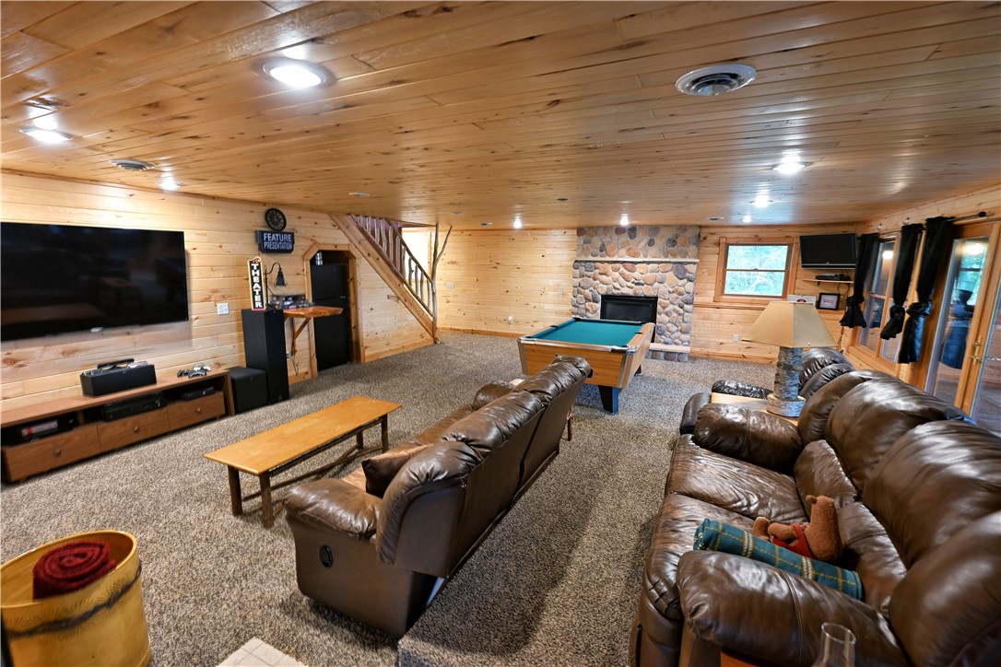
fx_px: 445
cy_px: 334
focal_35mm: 16
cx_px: 500
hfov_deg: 96.7
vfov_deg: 73.7
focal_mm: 16
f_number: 5.6
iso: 400
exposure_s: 1/3
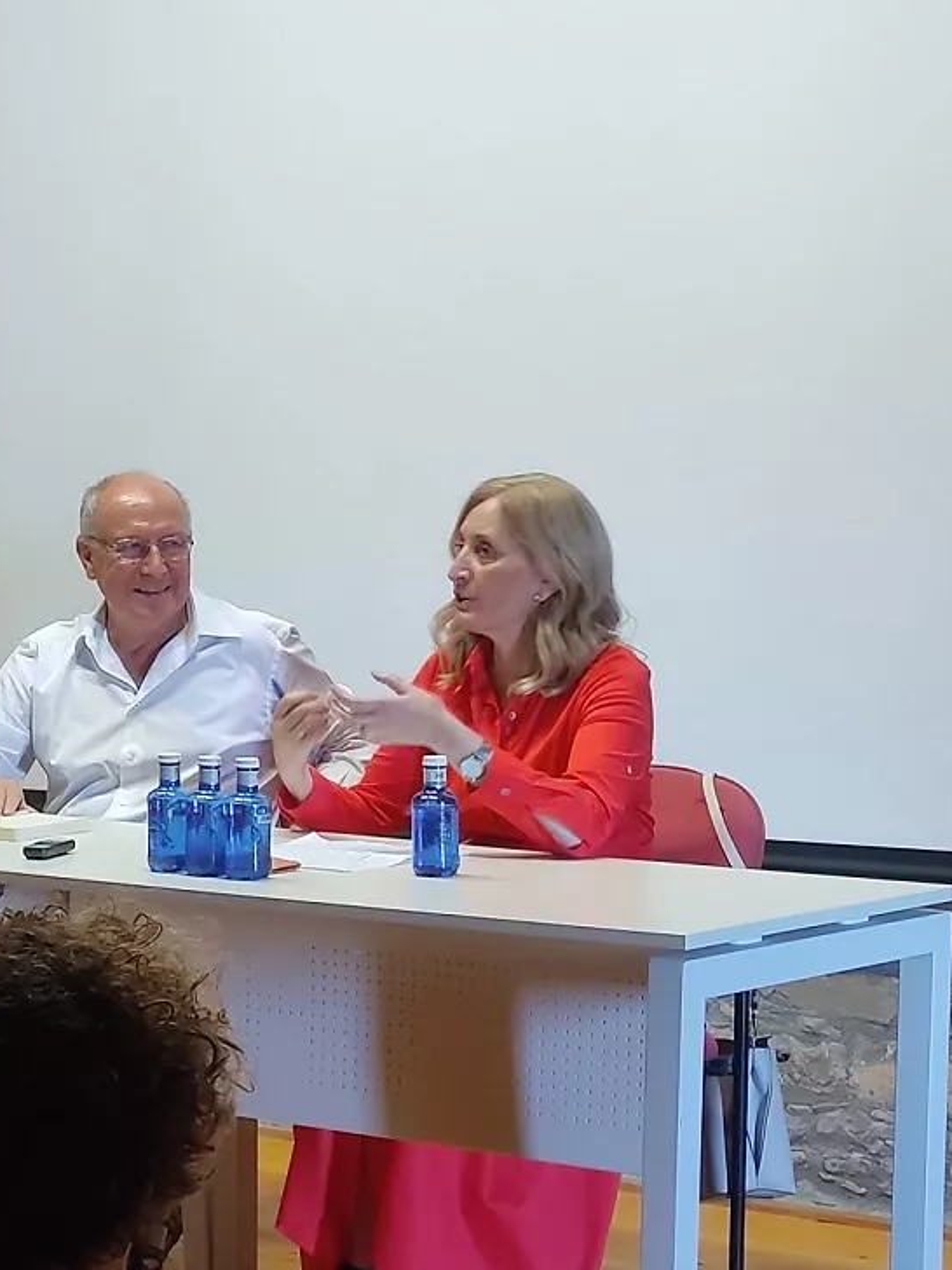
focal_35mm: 50
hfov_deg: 27.8
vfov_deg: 37.9
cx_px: 59
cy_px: 816
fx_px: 1833
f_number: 1.79
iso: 824
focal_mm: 4.74
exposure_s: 1/33
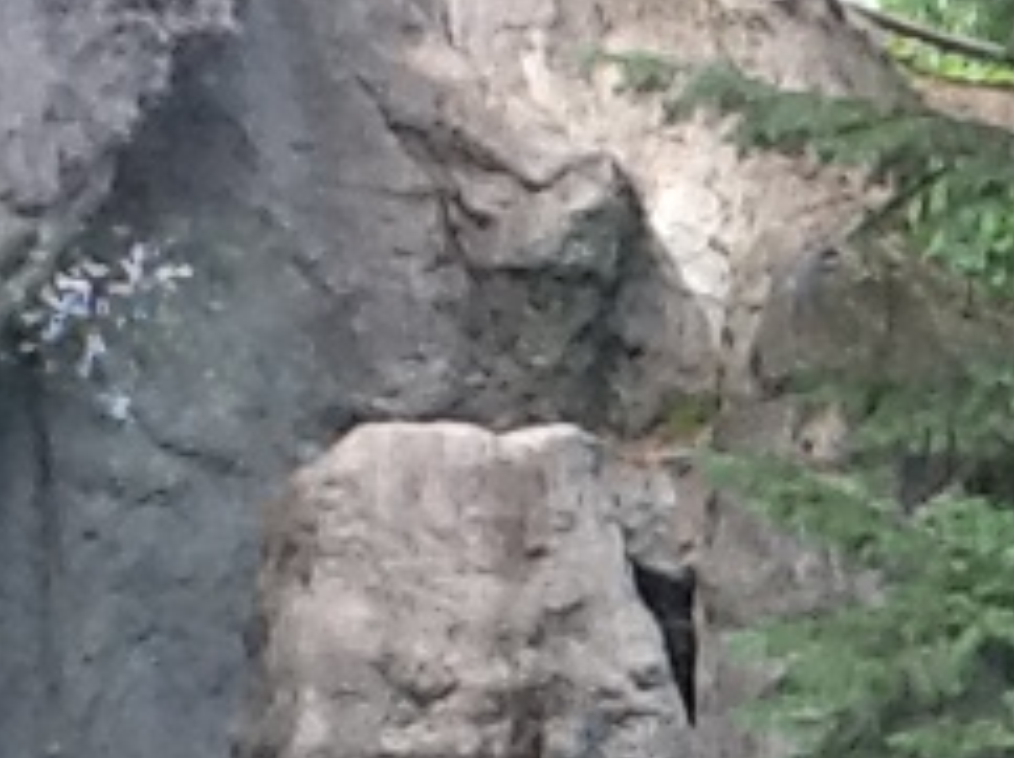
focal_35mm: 127
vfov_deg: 11.4
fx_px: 3717
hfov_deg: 14.5
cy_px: 934
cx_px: 1534
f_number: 2.4
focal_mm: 2.03
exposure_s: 1/120
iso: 80
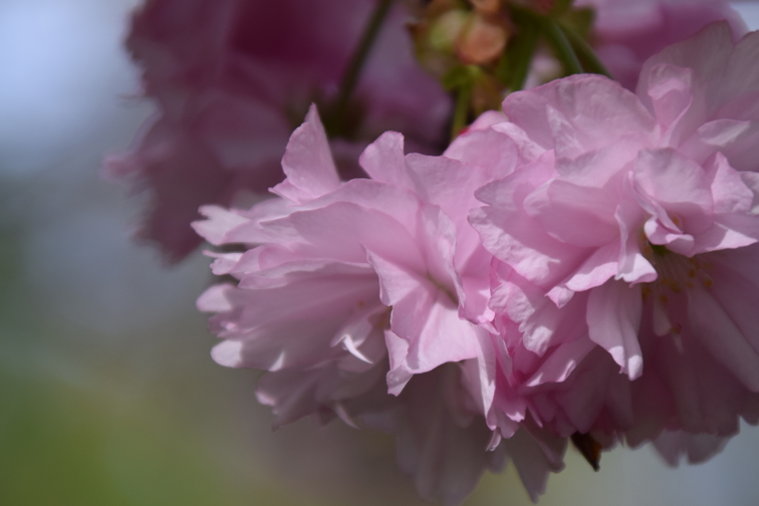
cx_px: 436
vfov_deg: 3.4
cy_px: 277
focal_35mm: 403
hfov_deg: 5.1
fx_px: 8496
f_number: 6.3
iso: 200
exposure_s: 1/320
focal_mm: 200
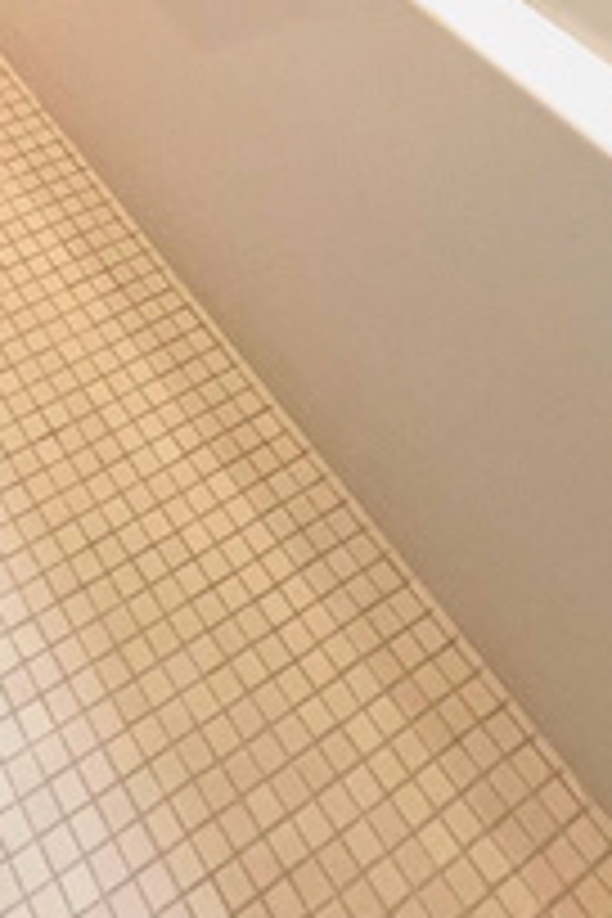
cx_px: -76
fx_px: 1300
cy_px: -729
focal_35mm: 51
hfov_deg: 24.5
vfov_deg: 22.4
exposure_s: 1/120
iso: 64
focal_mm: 1.57
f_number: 1.8
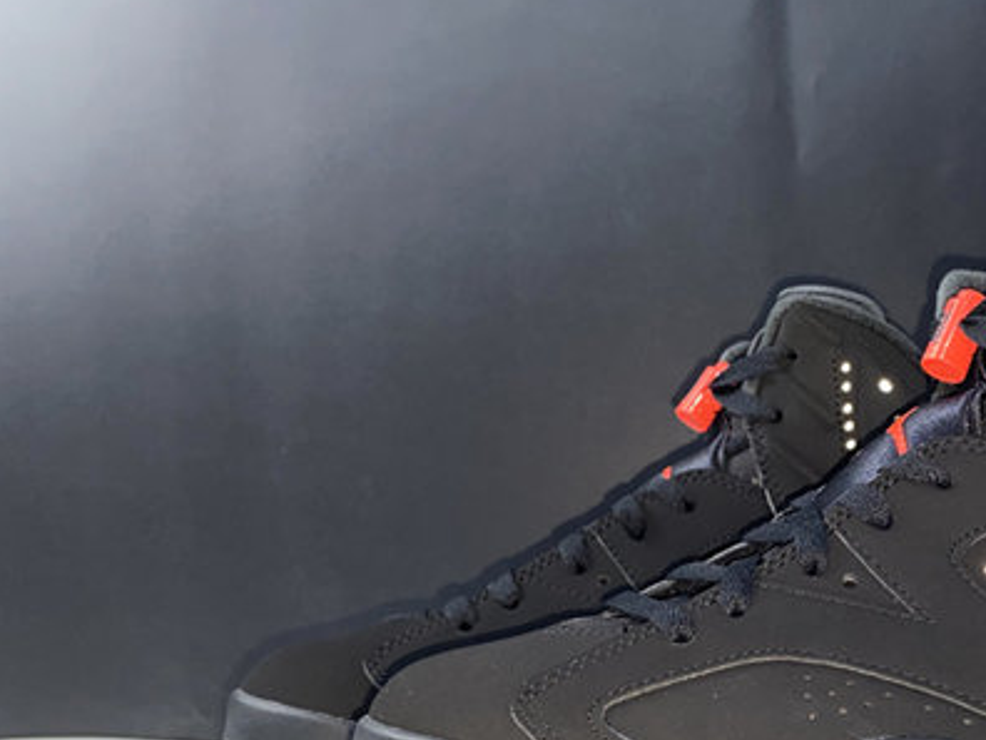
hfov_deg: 39.2
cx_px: 822
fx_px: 1310
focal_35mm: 46
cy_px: 582
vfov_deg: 30.8
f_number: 1.8
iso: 40
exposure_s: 1/47
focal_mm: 4.25
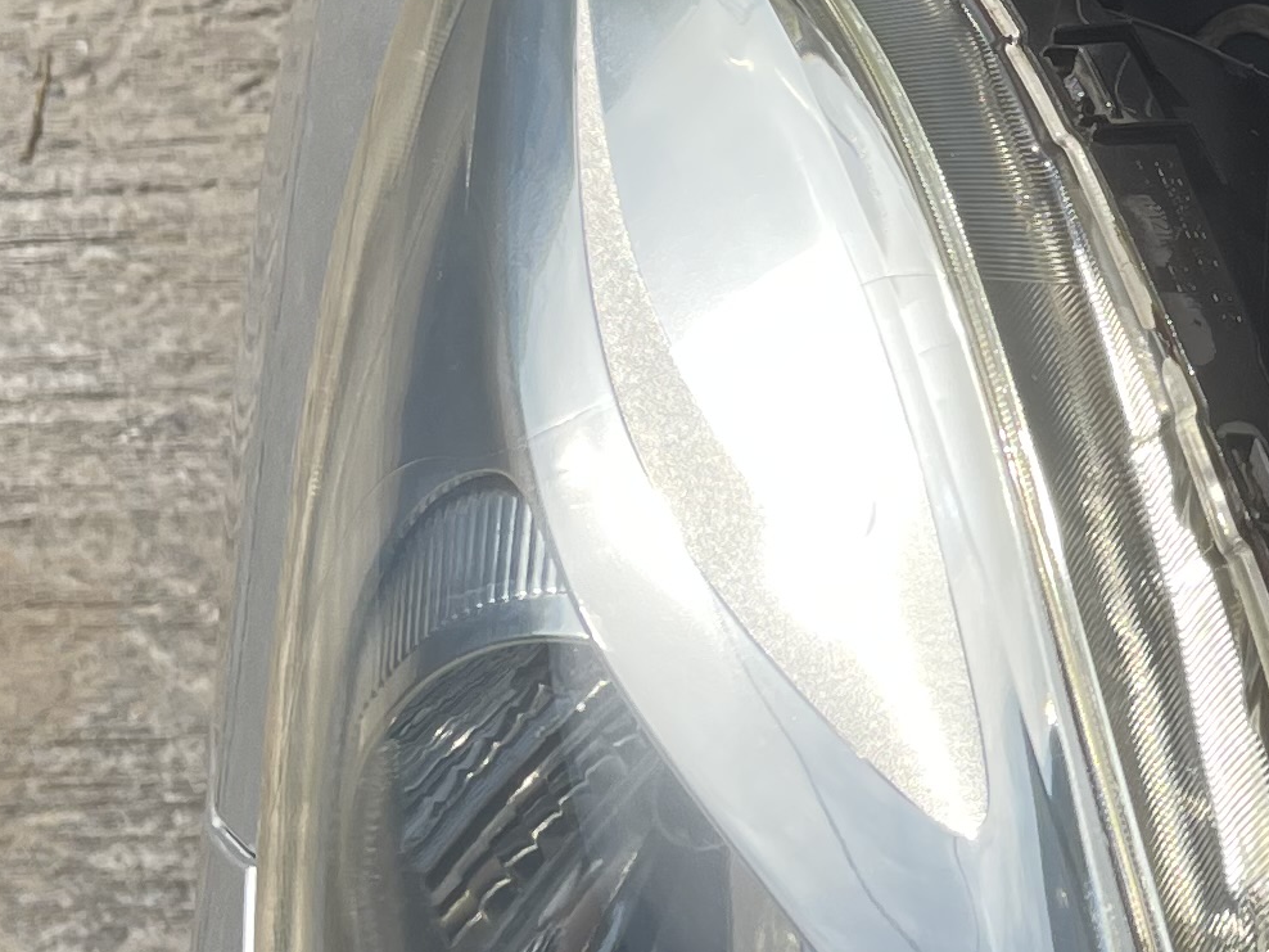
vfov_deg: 14.4
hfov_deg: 18.4
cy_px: 199
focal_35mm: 102
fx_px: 3739
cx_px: 1473
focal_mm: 5.1
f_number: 1.6
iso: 32
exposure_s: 1/2924
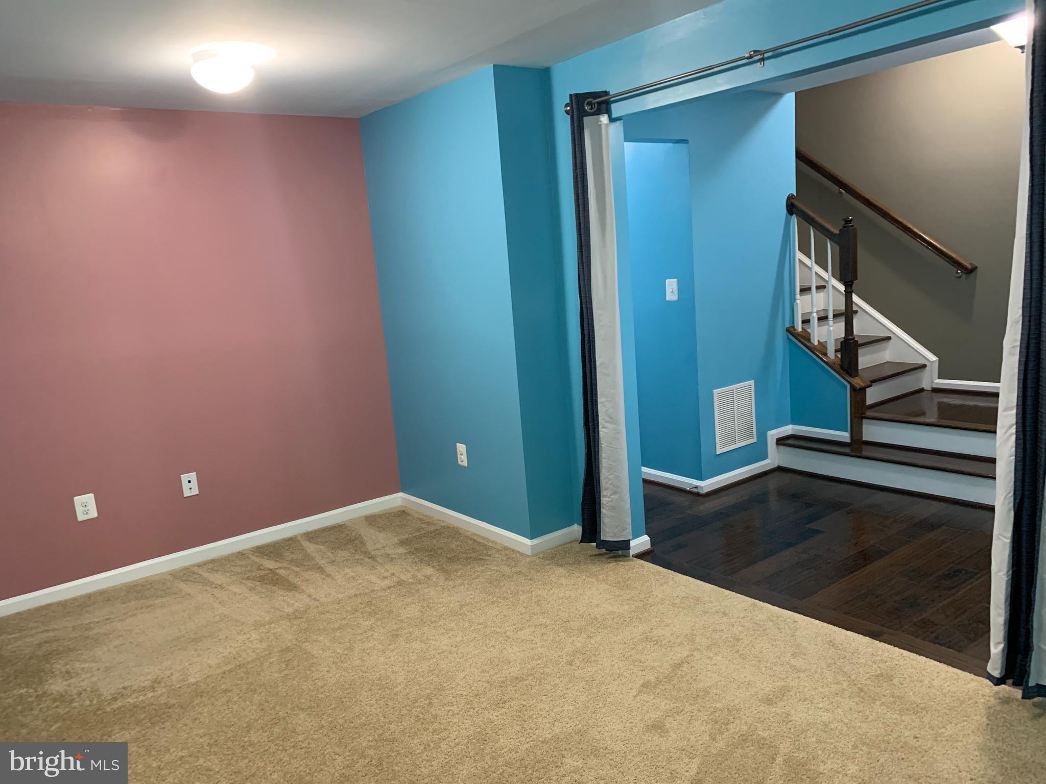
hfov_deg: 67.3
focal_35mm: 26
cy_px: 392
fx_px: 786
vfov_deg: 53.1
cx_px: 523
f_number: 1.8
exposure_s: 1/40
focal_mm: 4.25
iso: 320
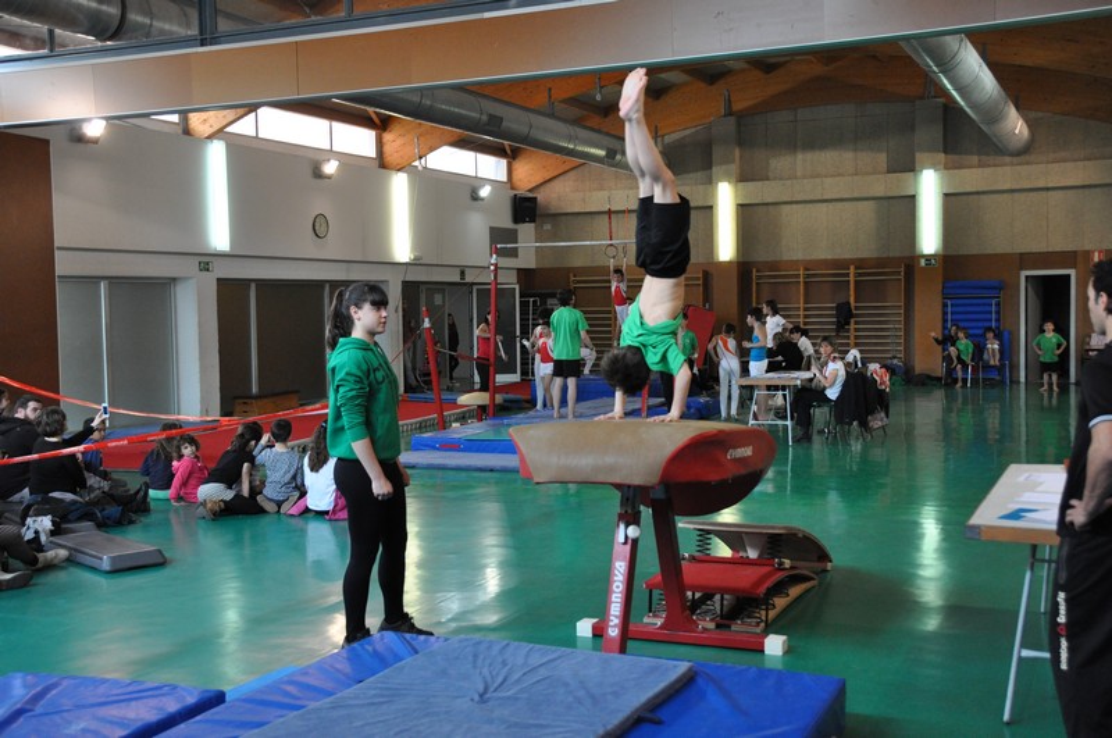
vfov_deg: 32.9
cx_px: 556
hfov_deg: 48.0
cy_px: 369
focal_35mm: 40
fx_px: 1249
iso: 1600
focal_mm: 27
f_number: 4
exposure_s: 1/160
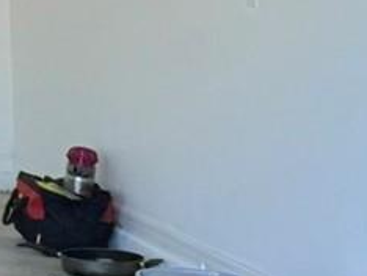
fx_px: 1741
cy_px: -168
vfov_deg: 8.8
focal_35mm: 164
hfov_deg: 9.6
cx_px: -695
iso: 80
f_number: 1.78
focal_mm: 6.76
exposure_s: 1/1091
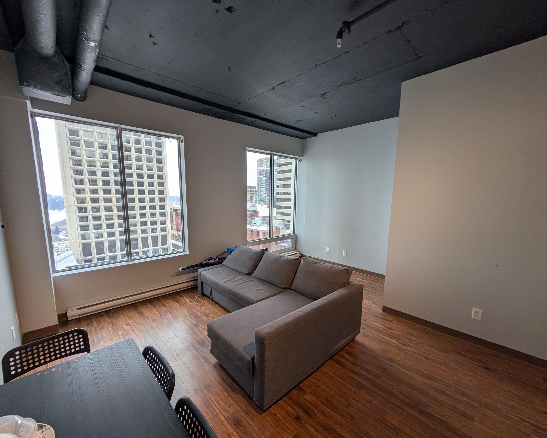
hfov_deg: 104.7
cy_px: 228
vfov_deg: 92.2
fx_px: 210
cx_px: 258
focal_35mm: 13
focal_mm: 2.02
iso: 48
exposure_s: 1/129
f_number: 1.7
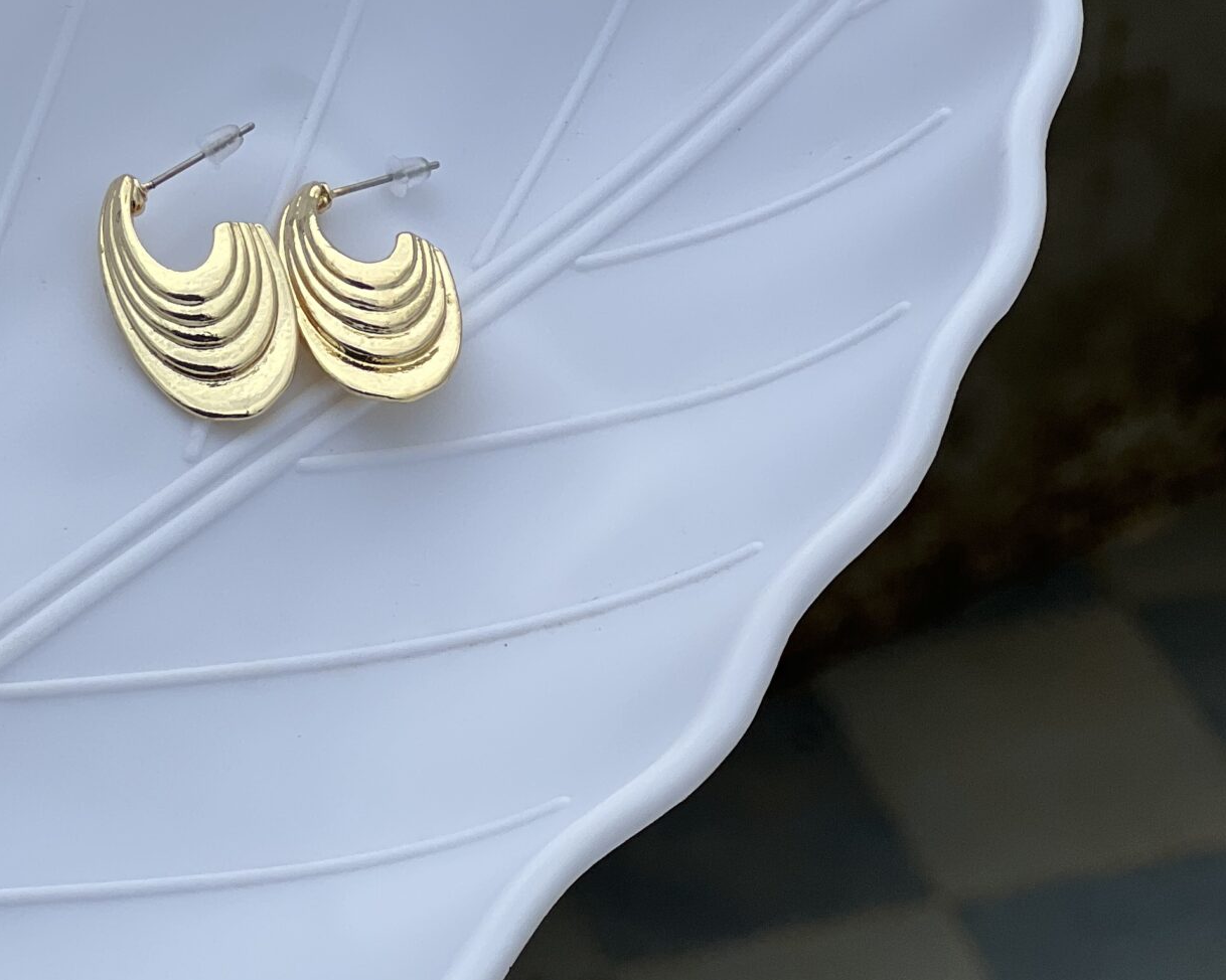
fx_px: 5732
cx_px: 286
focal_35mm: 158
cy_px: 351
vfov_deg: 9.8
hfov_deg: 12.2
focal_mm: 9
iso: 32
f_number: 2.8
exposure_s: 1/485
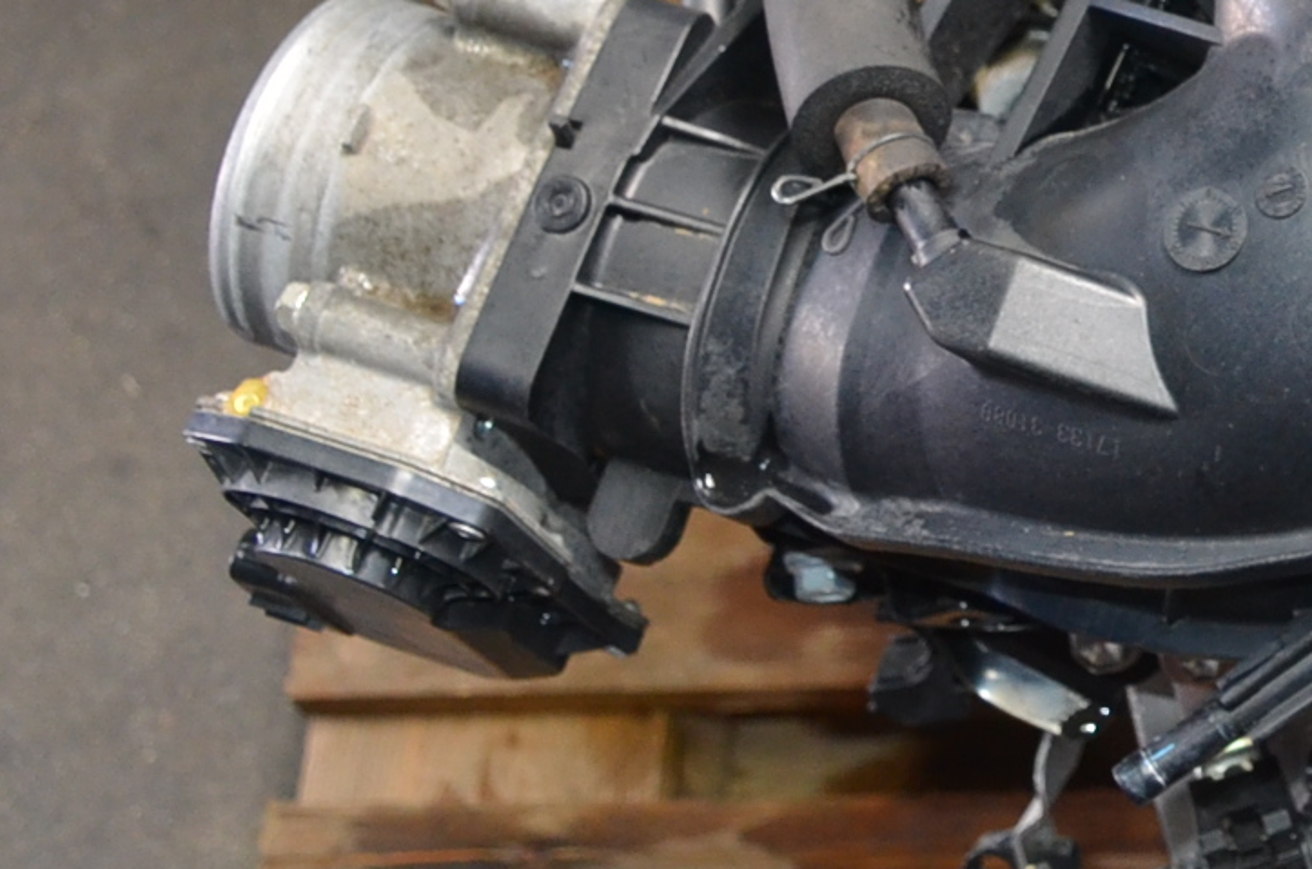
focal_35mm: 92
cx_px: 1920
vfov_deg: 14.5
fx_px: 3346
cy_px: -71
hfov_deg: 19.5
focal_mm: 18
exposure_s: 1/60
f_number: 3.5
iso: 800
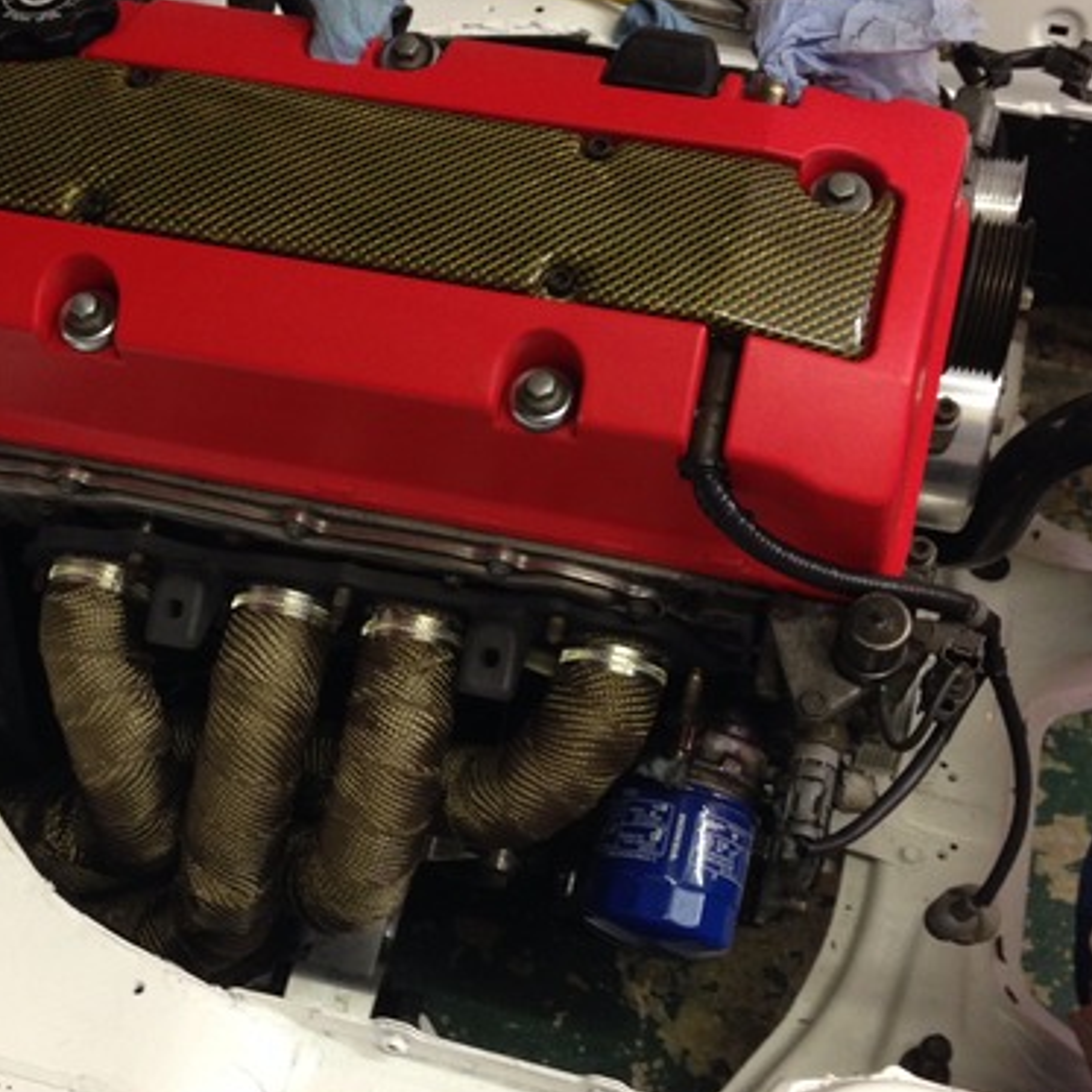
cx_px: 460
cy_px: 621
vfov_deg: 34.0
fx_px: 1785
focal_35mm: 50
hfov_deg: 34.0
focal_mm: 4.12
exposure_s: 1/20
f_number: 2.4
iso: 160
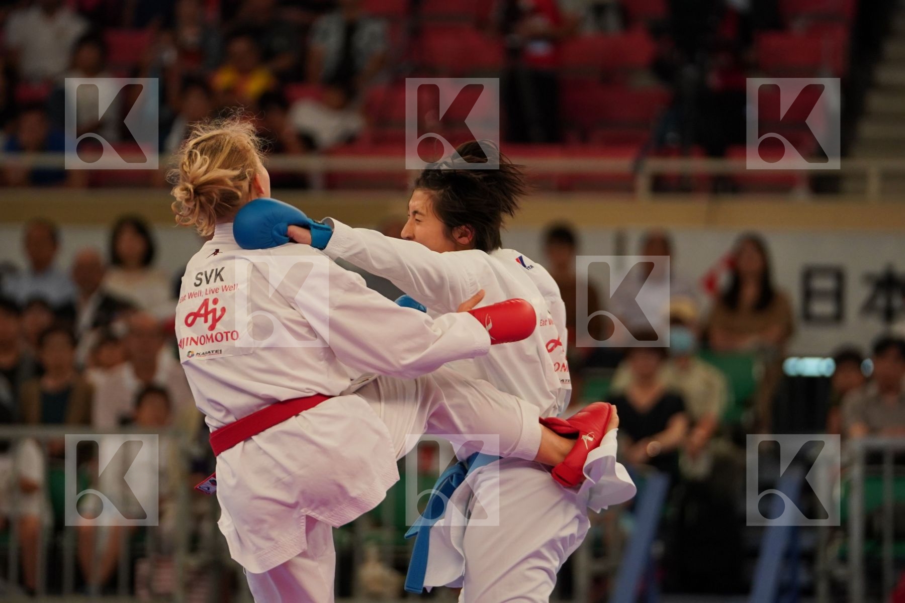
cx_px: 452
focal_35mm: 276
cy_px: 302
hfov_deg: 7.5
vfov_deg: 5.0
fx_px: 6938
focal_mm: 184
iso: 1600
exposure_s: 1/1000
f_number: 2.8
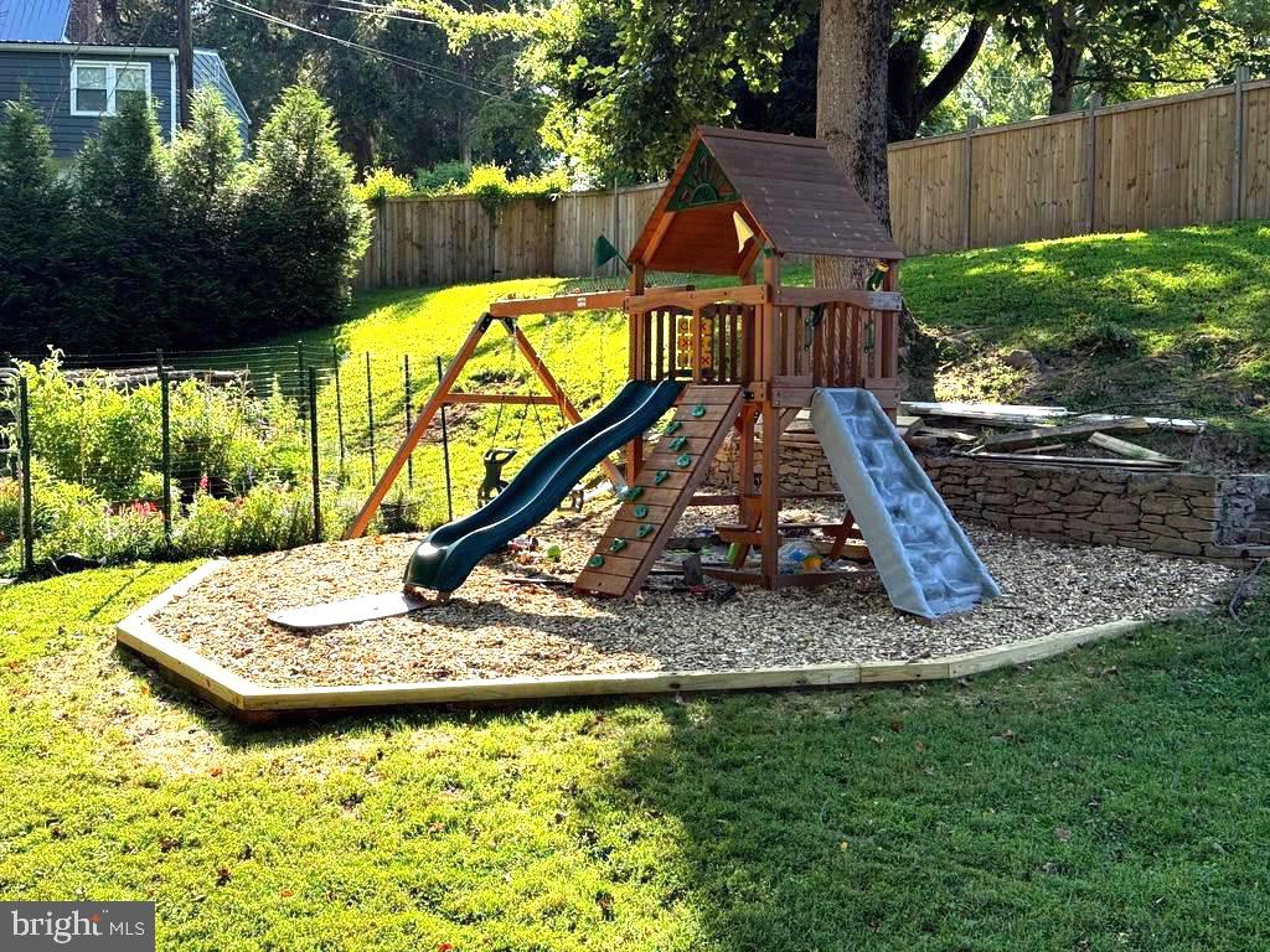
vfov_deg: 30.3
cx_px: 635
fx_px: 1761
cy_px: 476
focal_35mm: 48
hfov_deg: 39.7
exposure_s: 1/1055
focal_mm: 6.76
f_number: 1.78
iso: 100
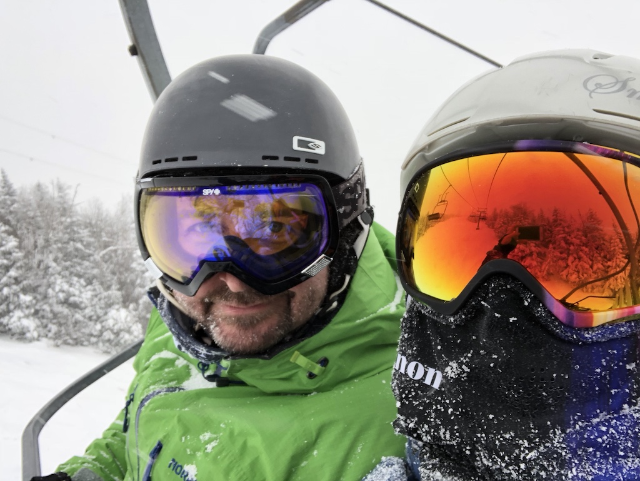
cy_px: 240
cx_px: 320
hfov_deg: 56.8
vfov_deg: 44.2
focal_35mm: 32
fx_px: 592
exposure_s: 1/120
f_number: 2.2
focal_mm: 2.87
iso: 40
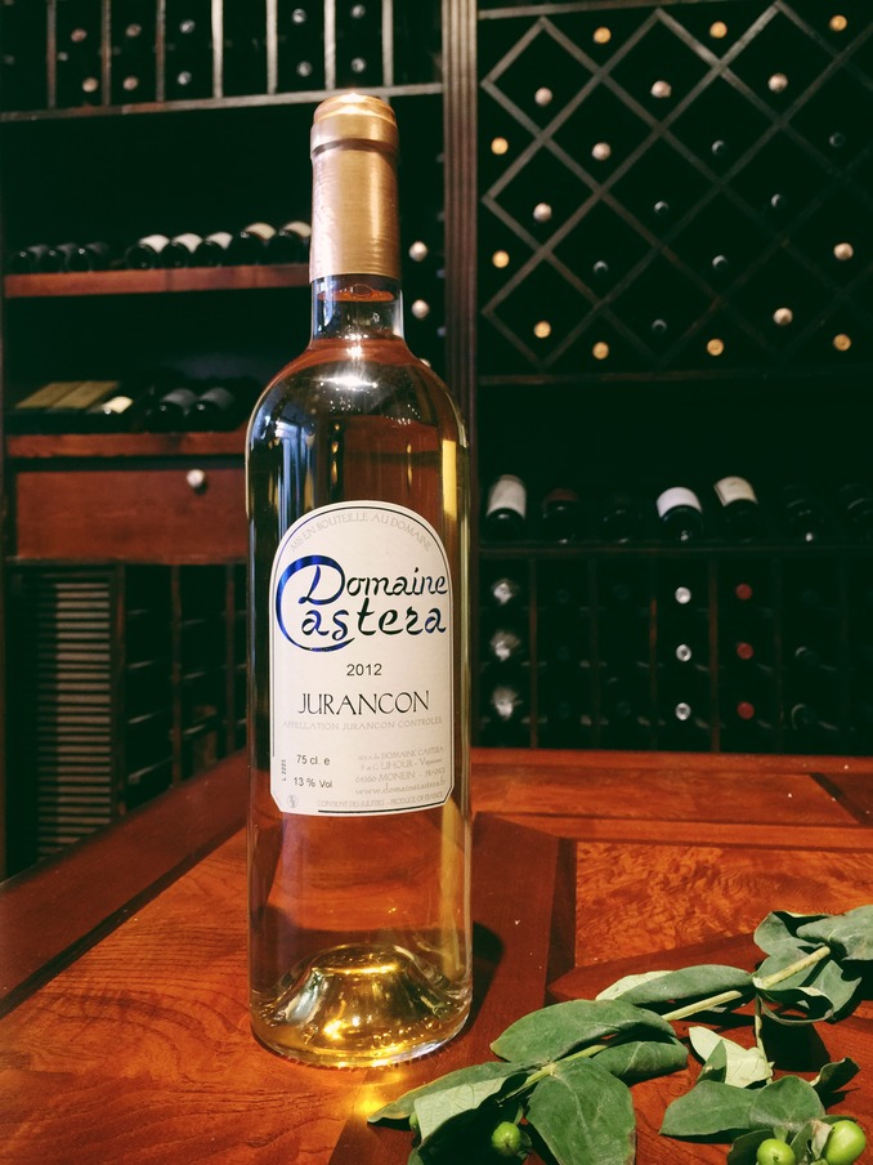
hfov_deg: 48.2
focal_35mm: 29
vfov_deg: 61.7
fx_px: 975
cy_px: 582
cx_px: 436
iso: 64
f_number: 2.2
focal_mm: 4.15
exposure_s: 1/17
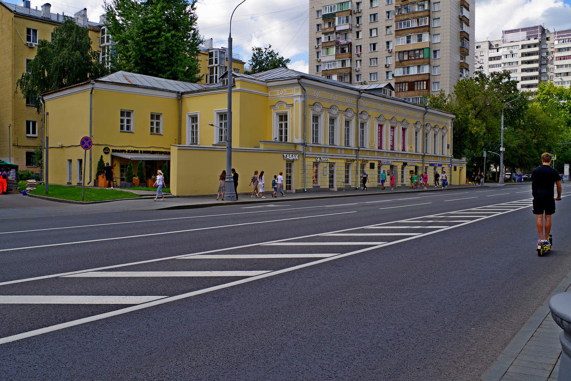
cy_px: 190
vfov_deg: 41.7
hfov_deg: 59.5
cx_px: 286
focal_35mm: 32
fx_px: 500
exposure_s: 1/250
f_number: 8
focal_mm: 21
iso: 200
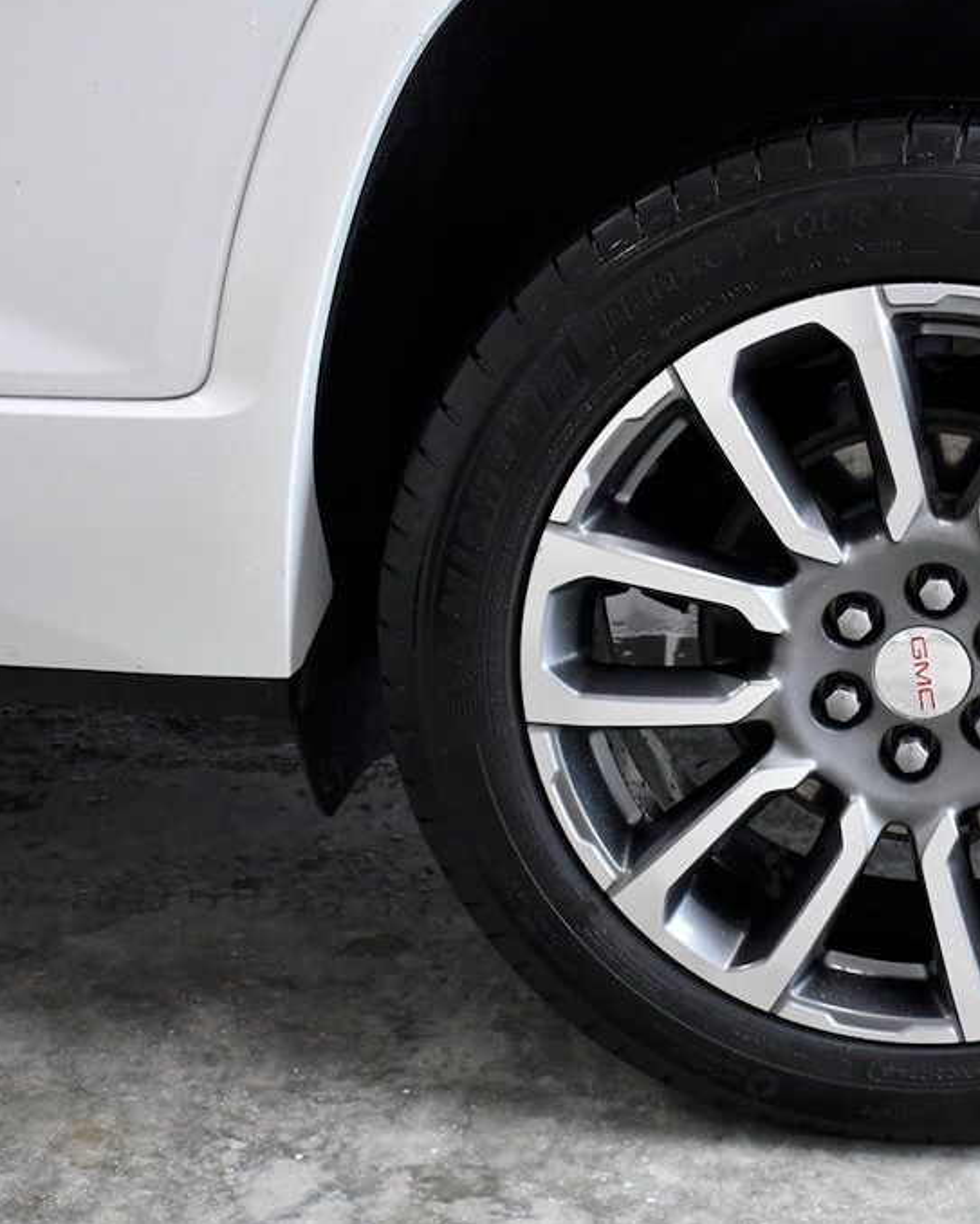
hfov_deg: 22.0
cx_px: 881
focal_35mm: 68
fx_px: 2464
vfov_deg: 27.9
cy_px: 609
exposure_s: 1/250
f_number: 8
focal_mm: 32
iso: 2500
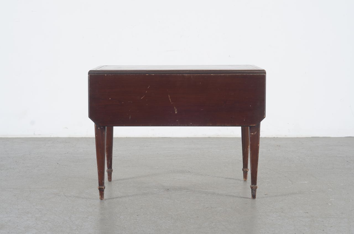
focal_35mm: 75
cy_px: 117
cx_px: 177
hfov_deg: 27.0
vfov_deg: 18.1
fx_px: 736
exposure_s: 1/125
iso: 100
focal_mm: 50
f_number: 7.1
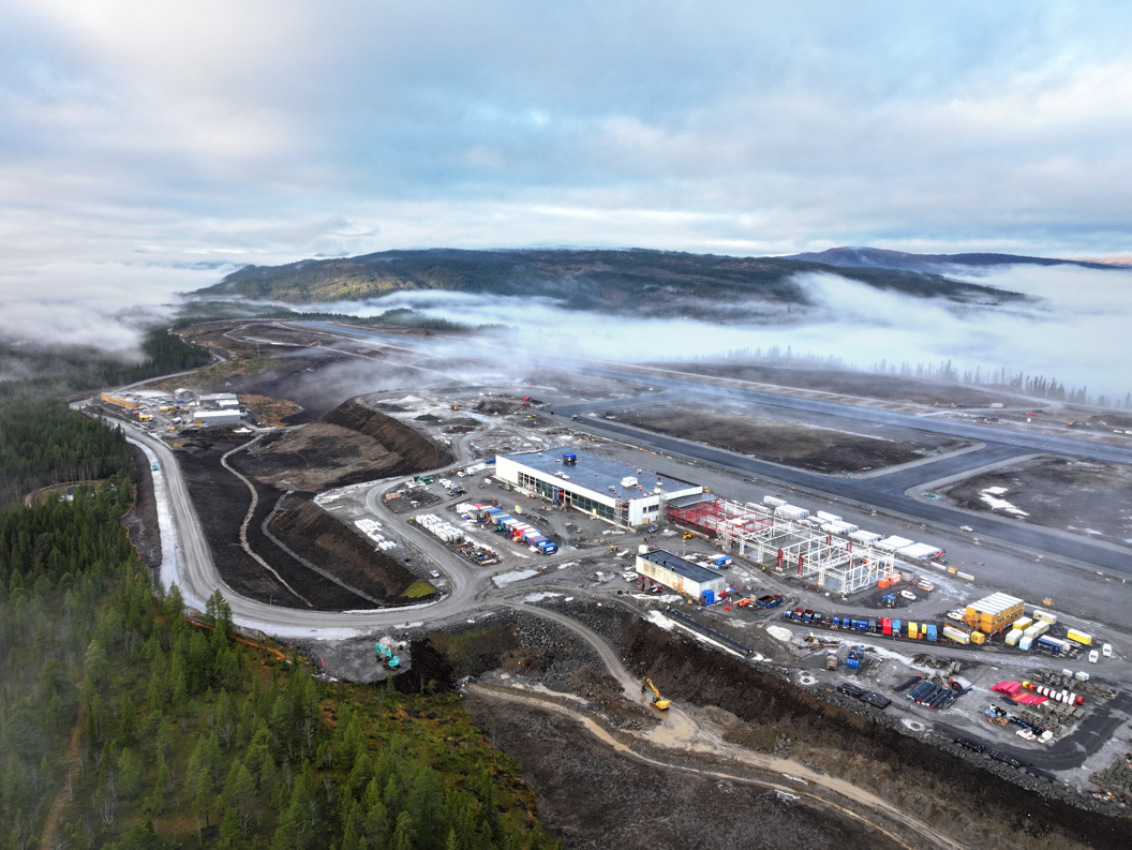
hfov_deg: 71.6
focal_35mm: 24
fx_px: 785
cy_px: 425
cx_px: 566
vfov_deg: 56.9
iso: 130
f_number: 2.8
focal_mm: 12.29
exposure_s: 1/200
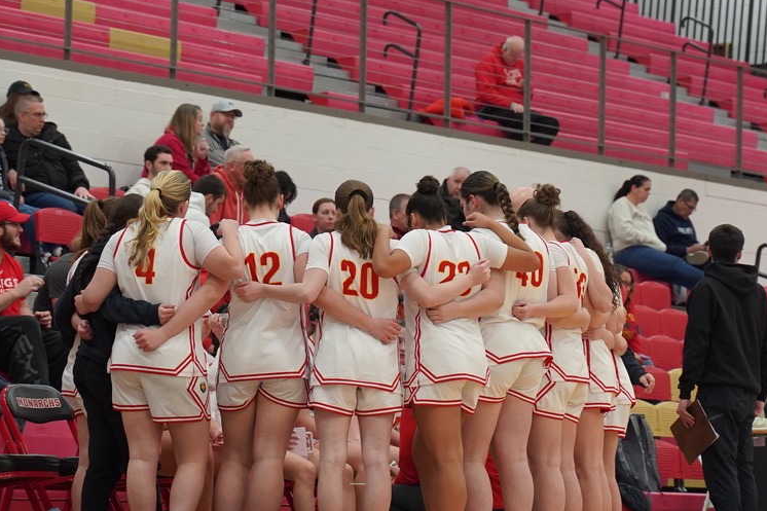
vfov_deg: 8.4
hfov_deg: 12.6
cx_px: 391
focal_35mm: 163
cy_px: 276
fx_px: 3472
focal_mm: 75
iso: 2000
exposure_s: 1/160
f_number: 4
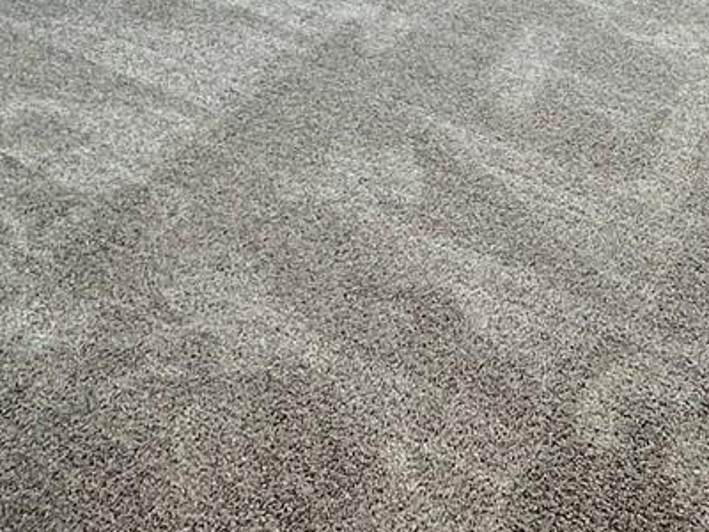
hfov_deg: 32.8
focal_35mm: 56
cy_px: -394
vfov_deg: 20.0
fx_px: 1147
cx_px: 620
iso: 125
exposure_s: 1/120
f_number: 2.2
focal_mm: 2.22
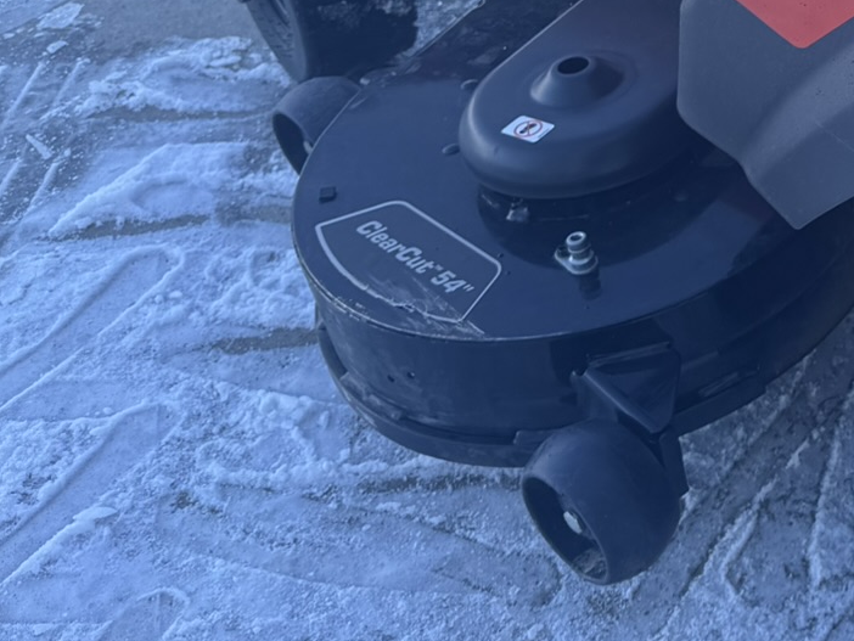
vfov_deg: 20.0
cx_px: 1185
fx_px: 1728
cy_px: -90
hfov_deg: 23.6
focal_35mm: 70
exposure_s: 1/604
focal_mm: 6.76
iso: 80
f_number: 1.78
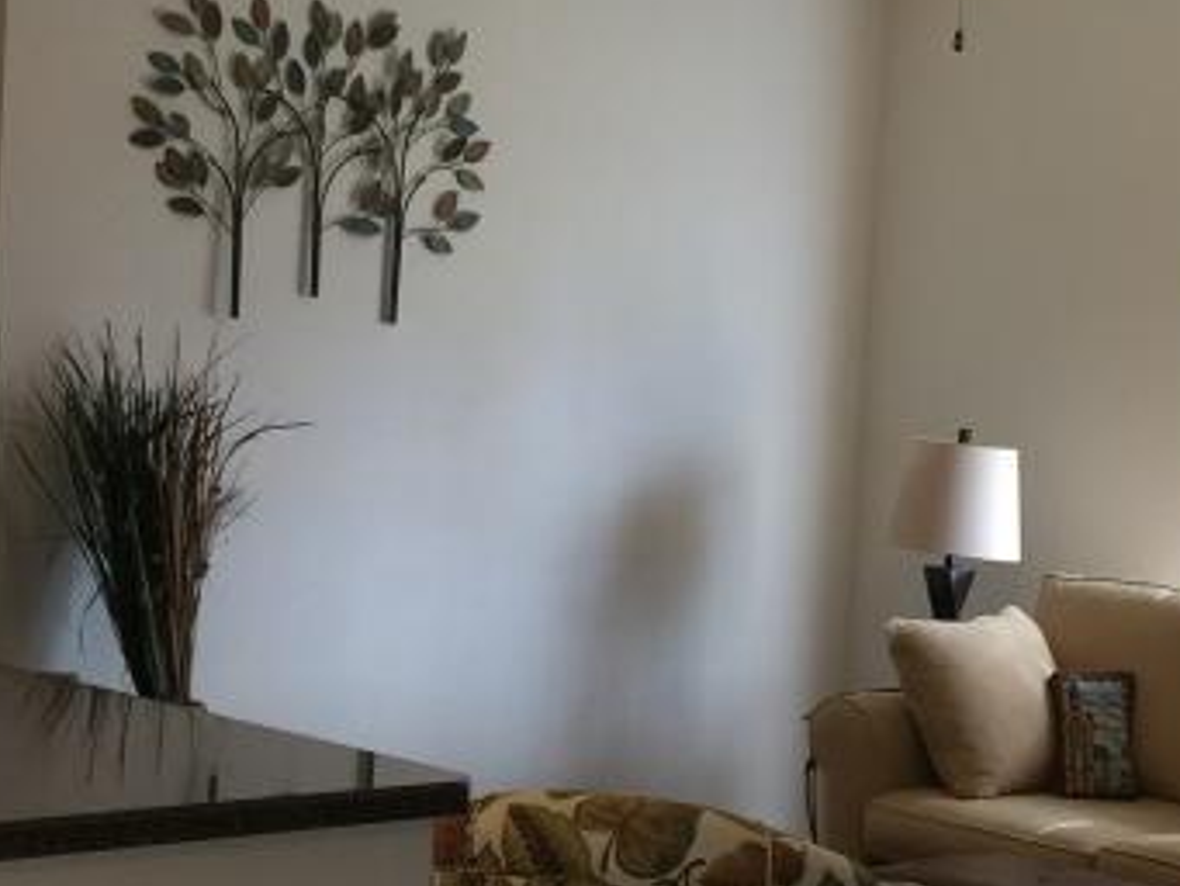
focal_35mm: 87
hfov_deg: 22.5
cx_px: 568
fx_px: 2967
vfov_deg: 17.0
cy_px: 471
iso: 32
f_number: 2.2
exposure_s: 1/15
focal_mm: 4.15
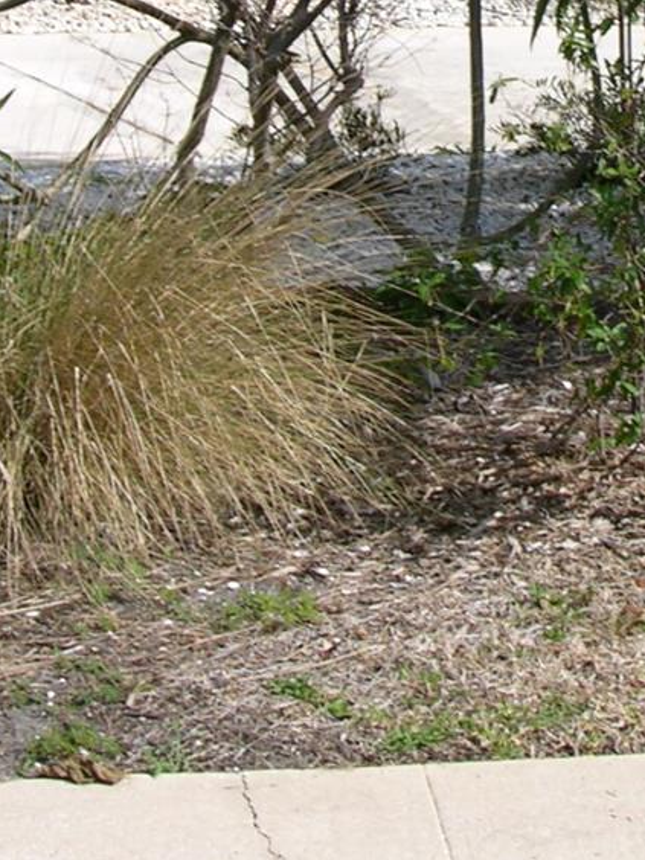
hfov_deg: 11.6
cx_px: 596
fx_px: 3155
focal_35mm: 127
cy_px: -27
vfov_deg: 15.2
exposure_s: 1/230
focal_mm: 8.9
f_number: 6.3
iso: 50
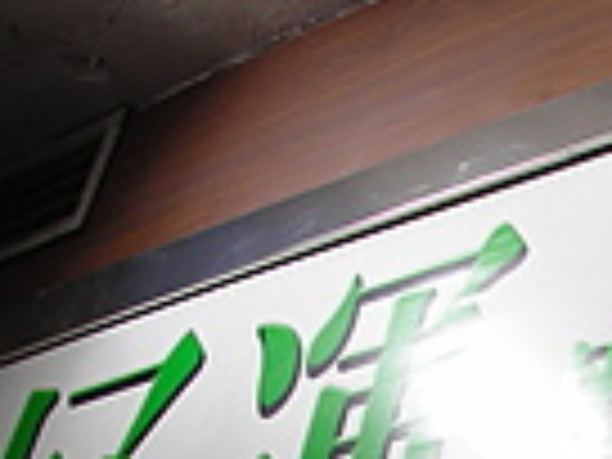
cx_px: 940
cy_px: 796
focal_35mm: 154
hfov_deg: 12.2
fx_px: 2723
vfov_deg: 9.2
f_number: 3
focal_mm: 5.8
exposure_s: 1/46.8
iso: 50
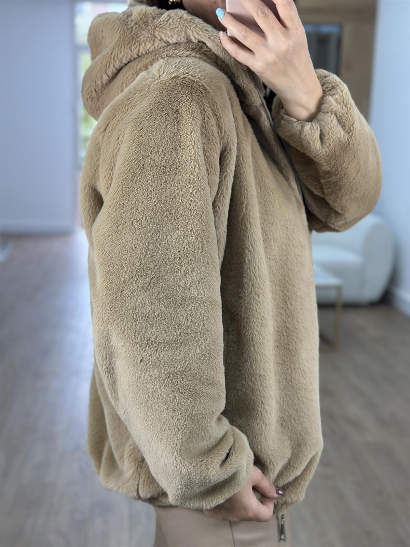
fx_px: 758
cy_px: 274
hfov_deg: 30.3
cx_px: 205
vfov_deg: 39.7
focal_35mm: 48
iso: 80
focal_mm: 6.86
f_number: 1.78
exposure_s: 1/141
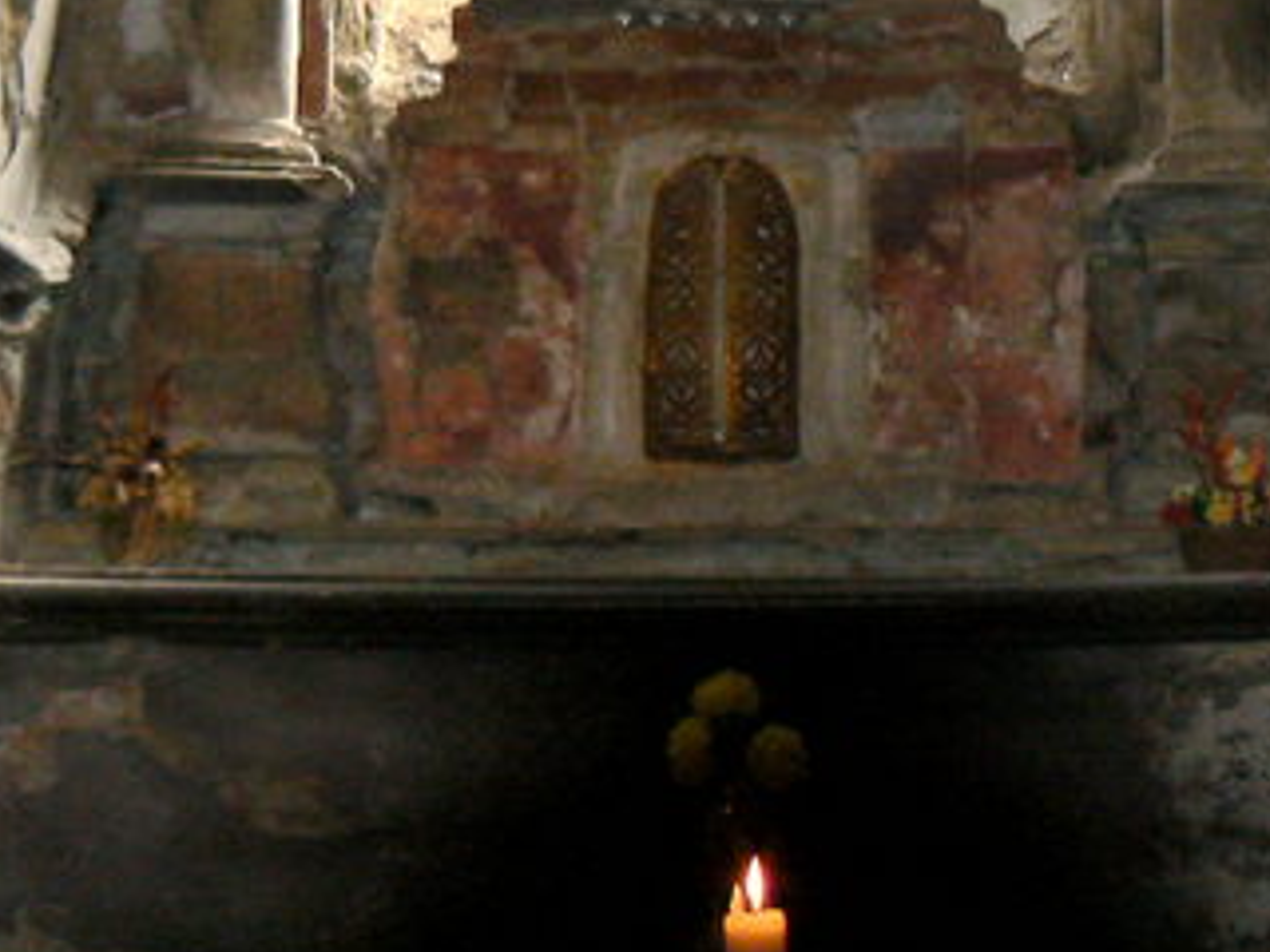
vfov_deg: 15.9
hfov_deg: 21.7
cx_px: 853
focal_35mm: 90
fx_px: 3302
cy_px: -155
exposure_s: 1/30
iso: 100
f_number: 3.6
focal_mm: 6
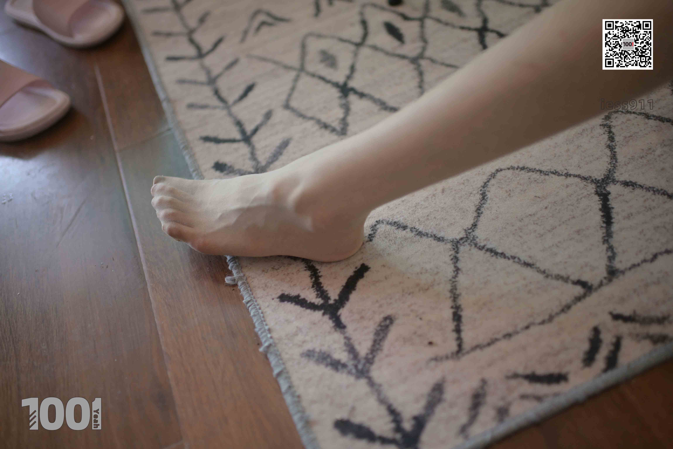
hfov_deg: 54.4
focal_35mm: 35
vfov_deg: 37.9
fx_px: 654
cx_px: 336
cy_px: 224
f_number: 1.6
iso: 640
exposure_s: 1/160
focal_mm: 35
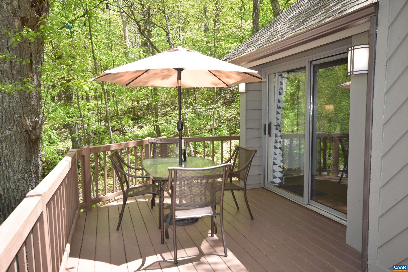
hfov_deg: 61.9
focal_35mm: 30
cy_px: 136
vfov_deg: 43.6
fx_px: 340
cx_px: 204
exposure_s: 1/125
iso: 220
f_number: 5.6
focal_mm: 20
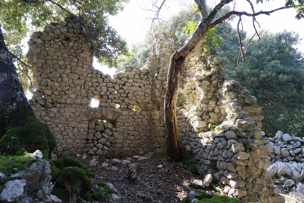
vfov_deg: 49.6
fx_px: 220
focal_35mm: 26
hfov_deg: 69.4
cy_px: 102
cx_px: 152
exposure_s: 1/50
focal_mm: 26
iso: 800
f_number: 10
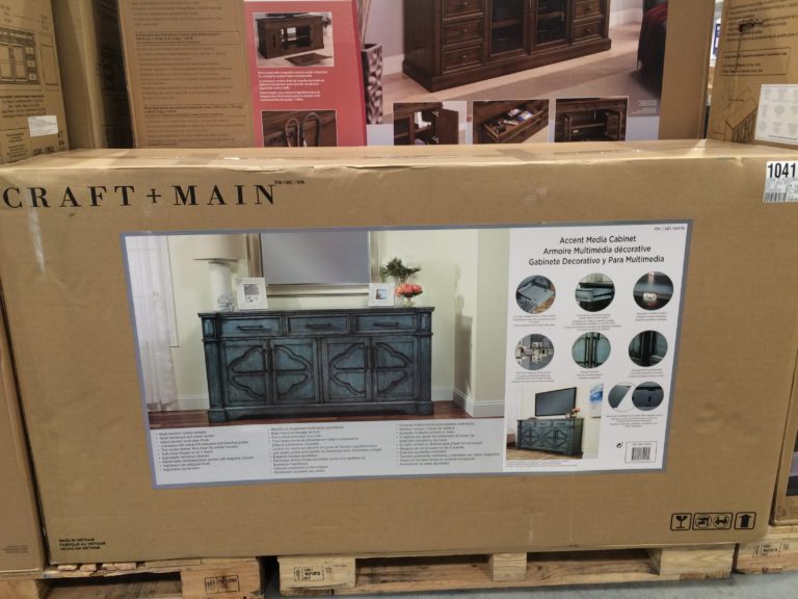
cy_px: 300
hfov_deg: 61.7
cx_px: 399
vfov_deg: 48.2
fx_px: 669
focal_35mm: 29
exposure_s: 1/33
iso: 64
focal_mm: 4.15
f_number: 2.2
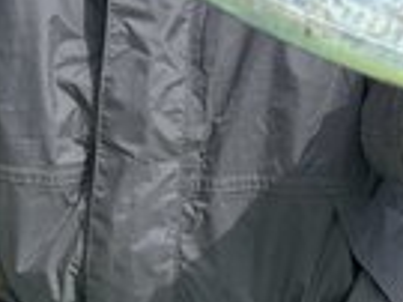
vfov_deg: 11.7
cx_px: 302
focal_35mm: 123
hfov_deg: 16.0
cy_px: -81
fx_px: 1431
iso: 50
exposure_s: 1/3704
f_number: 1.5
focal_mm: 5.7
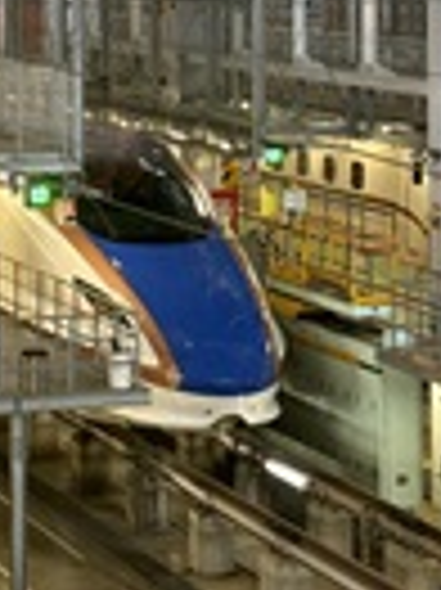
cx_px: 148
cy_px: -90
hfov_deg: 9.3
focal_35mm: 159
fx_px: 2705
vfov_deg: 12.2
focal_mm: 5.96
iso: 125
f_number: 1.6
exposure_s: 1/60
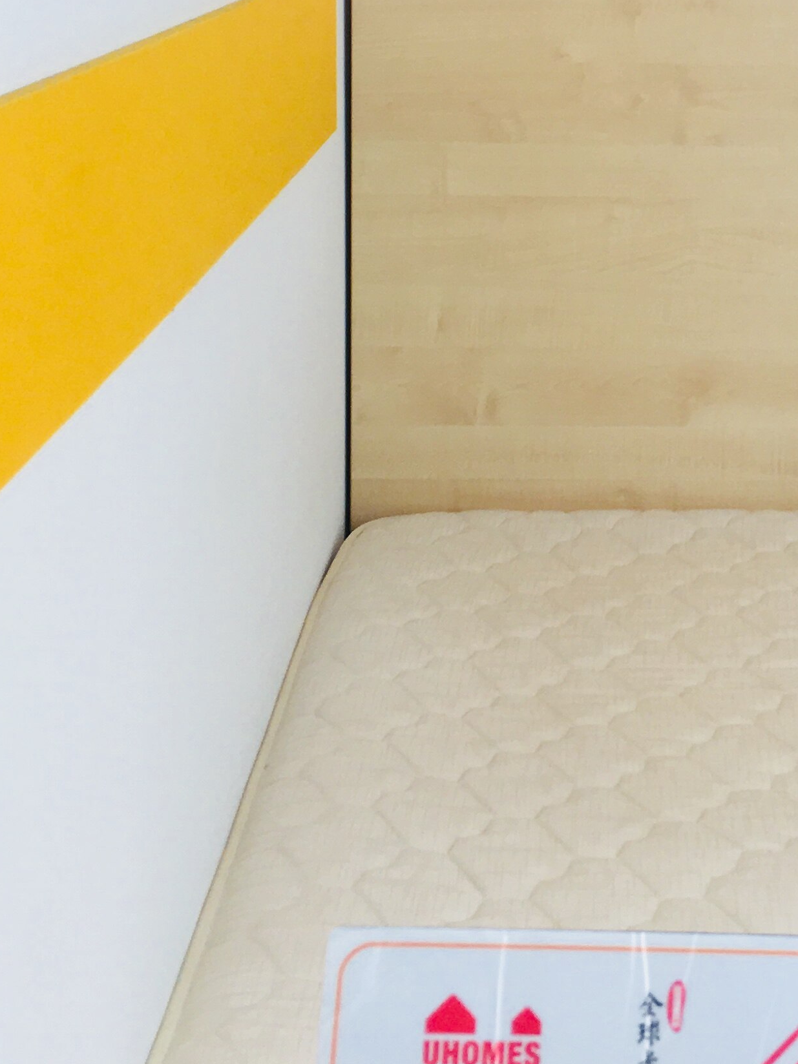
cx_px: 752
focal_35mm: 71
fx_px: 2183
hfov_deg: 20.2
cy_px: 139
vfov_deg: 26.6
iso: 40
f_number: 2.2
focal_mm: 4.15
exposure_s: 1/100
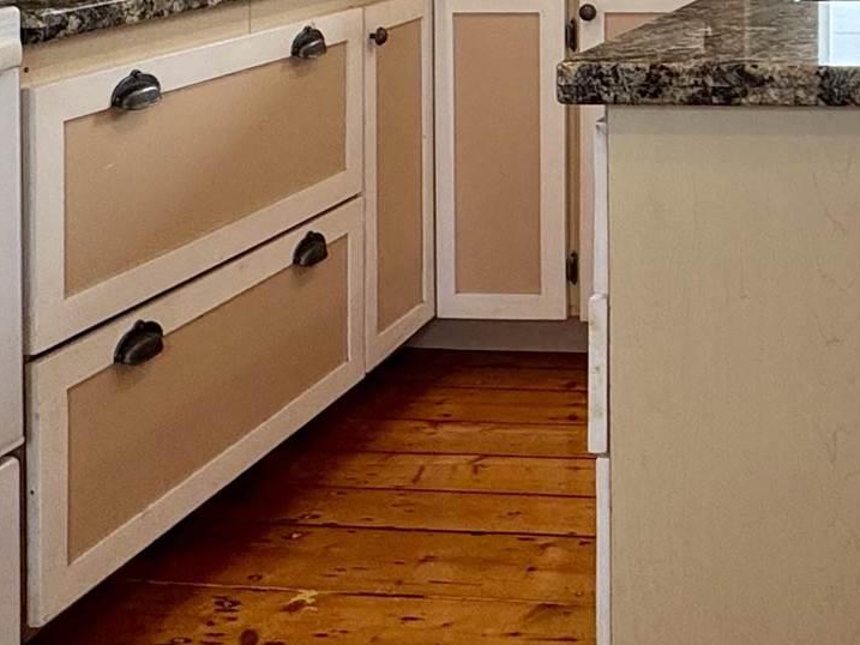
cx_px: 1018
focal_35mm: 60
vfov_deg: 22.1
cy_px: -173
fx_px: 1491
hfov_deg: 28.3
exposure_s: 1/171
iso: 40
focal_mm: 2.22
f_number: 2.2
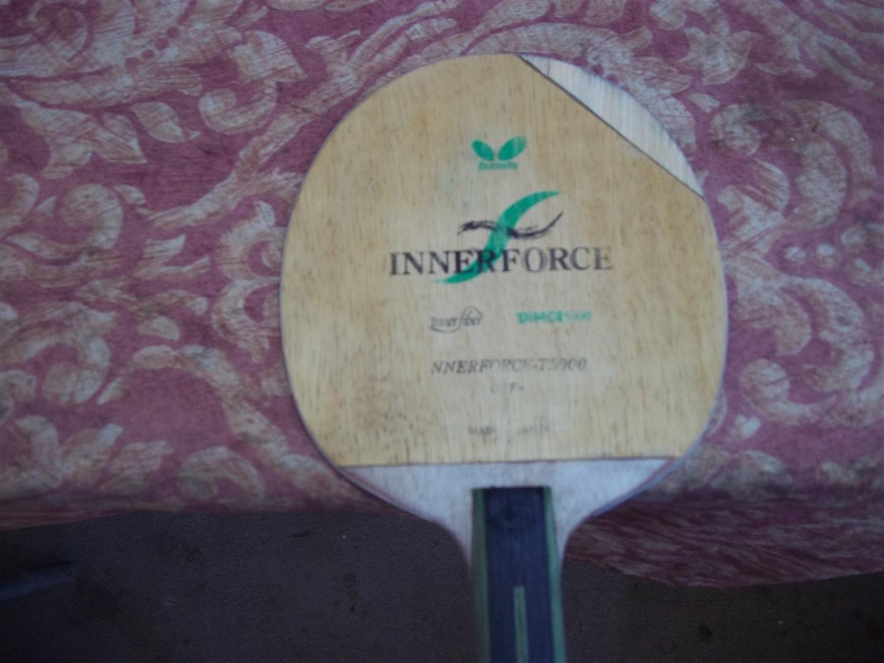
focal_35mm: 32
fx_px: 817
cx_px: 442
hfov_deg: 56.8
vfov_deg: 44.2
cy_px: 332
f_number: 2.9
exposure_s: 1/30
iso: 80
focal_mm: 5.7
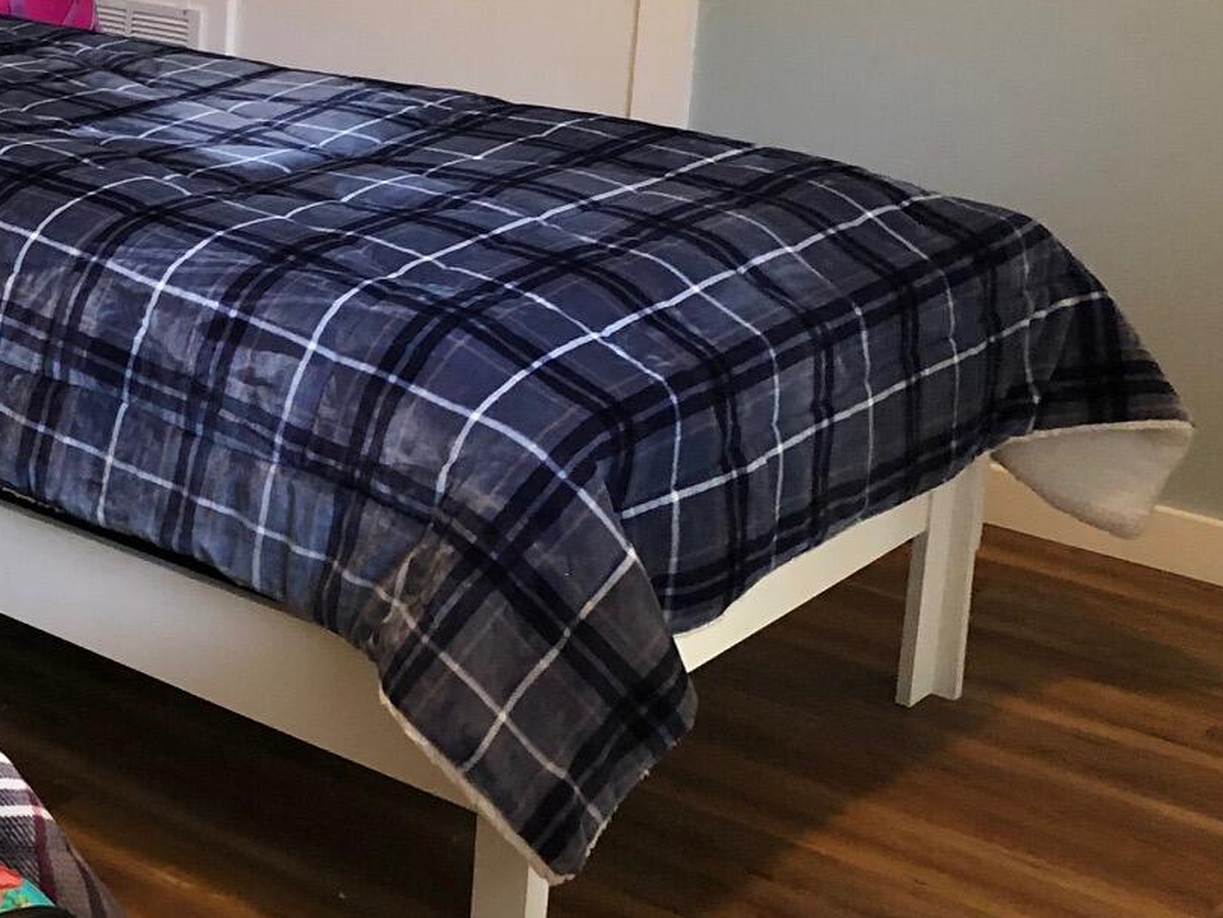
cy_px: 232
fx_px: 2474
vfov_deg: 20.9
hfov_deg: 24.9
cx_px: -275
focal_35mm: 70
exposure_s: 1/15
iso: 64
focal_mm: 4
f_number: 1.8
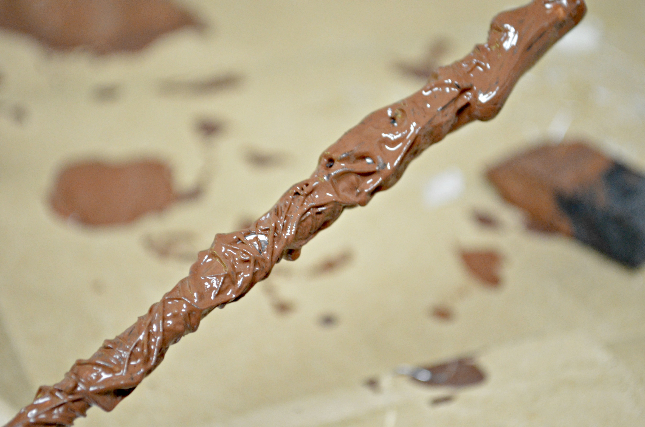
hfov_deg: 24.7
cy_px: 214
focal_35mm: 82
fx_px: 1475
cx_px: 322
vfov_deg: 16.5
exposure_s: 1/20
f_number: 5.6
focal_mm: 55
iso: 1600
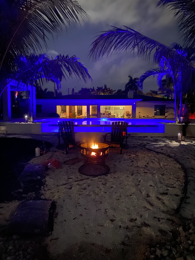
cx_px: 94
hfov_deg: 51.3
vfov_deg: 65.3
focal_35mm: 27
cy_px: 128
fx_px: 203
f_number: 1.8
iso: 3200
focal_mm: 4.25
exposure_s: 1/4
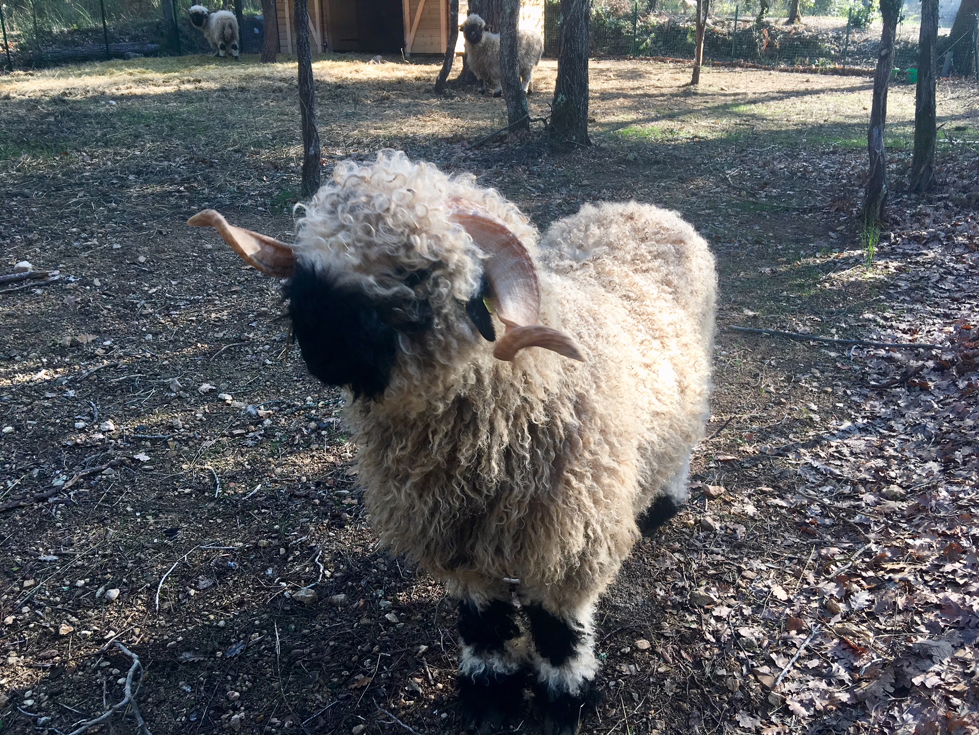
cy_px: 368
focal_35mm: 29
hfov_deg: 61.7
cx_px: 490
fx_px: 820
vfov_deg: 48.2
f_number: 2.2
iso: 25
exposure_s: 1/186
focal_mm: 4.15
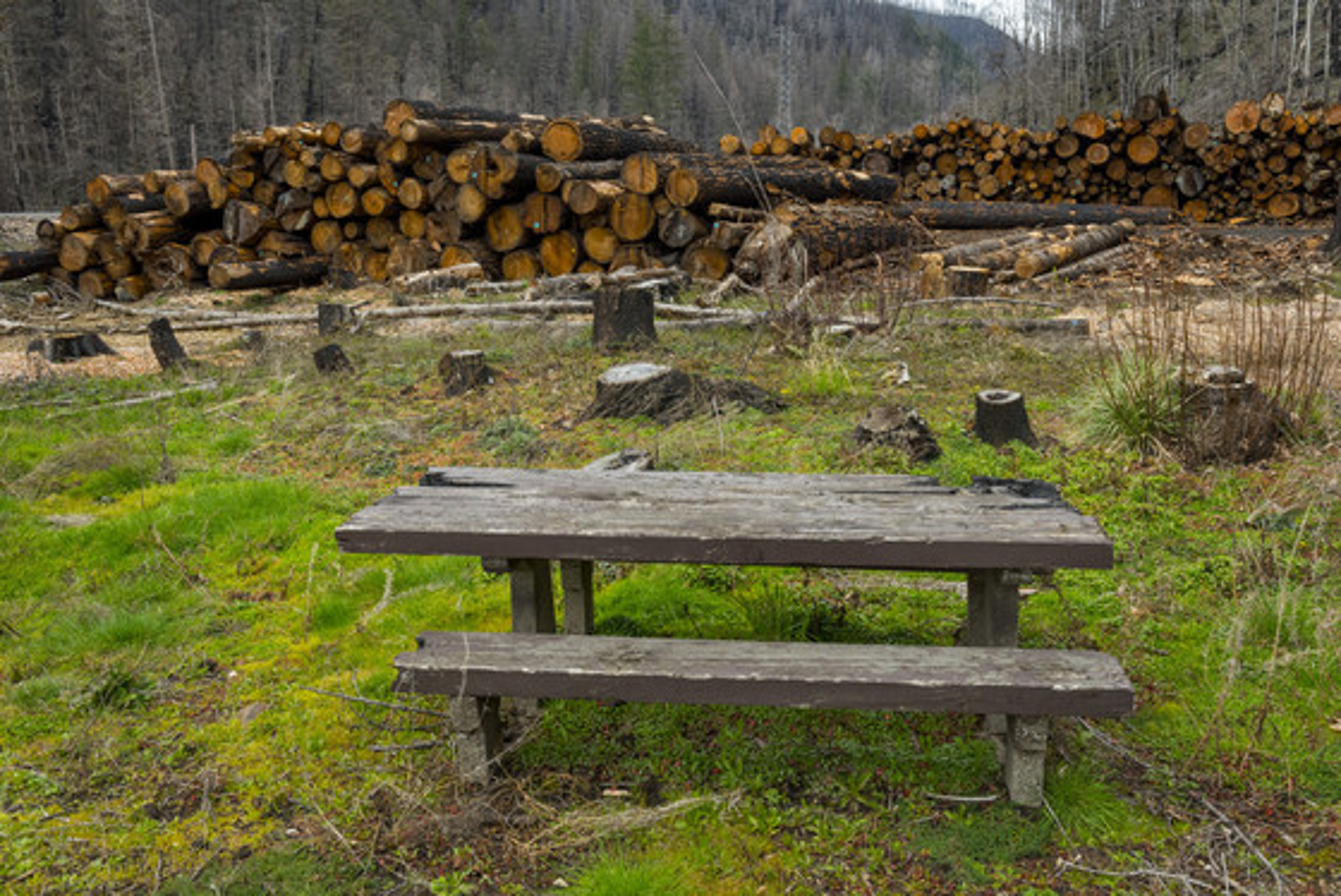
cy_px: 448
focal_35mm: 32
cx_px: 670
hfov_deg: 58.7
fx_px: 1193
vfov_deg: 41.2
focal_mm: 32
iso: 640
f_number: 10
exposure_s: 1/160
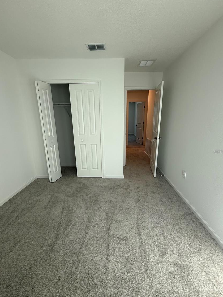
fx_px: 129
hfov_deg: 81.7
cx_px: 113
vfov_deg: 98.2
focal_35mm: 15
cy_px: 151
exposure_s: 1/120
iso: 80
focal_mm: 2.22
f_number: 2.2
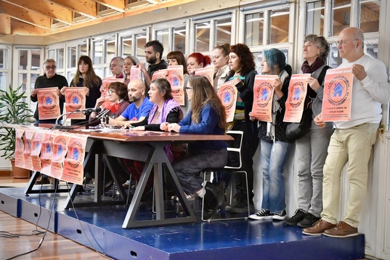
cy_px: 130
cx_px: 195
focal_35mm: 60
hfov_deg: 33.4
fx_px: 650
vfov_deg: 22.6
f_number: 7.1
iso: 9000
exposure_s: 1/160
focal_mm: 40
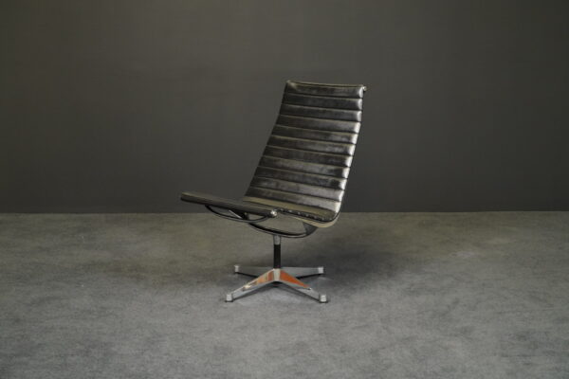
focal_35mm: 52
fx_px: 822
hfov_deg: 38.2
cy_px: 190
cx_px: 284
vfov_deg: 26.0
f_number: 7.1
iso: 5000
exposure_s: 1/100
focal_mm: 52
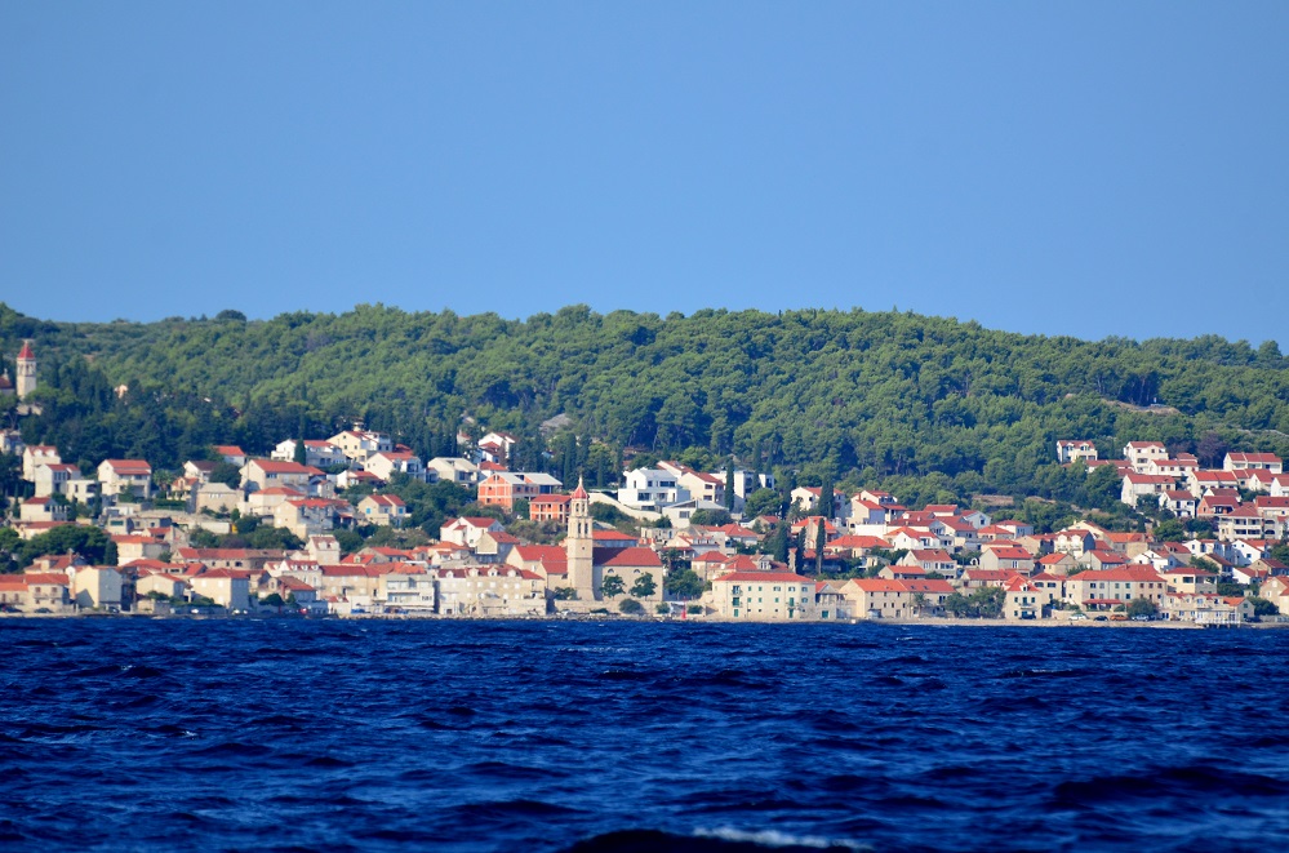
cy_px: 426
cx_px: 644
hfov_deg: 4.6
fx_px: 16074
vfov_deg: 3.0
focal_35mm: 450
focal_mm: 300
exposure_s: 1/1600
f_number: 5.6
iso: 400
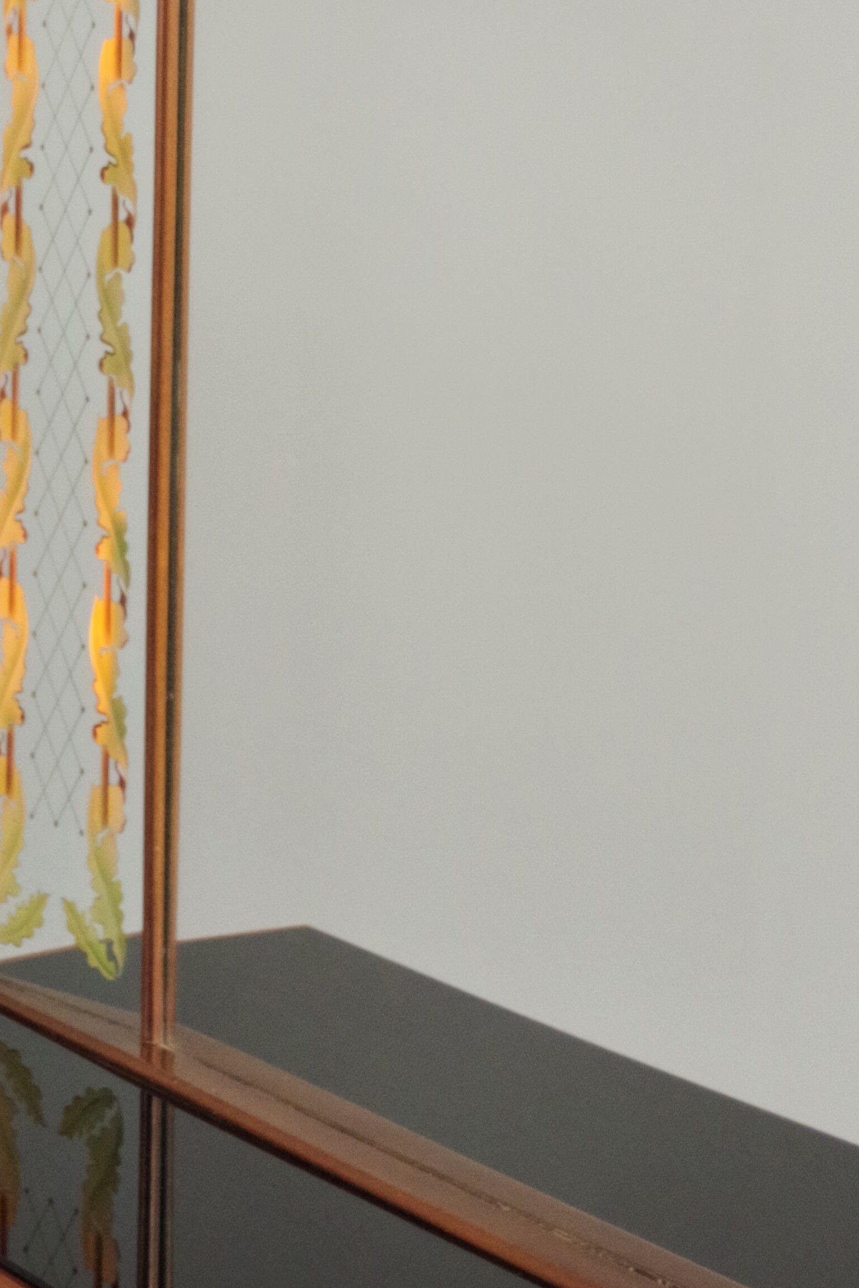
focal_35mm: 102
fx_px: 3651
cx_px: 789
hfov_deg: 13.3
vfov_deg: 19.5
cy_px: 61
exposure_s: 1/30
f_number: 4
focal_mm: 26.25
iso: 1600
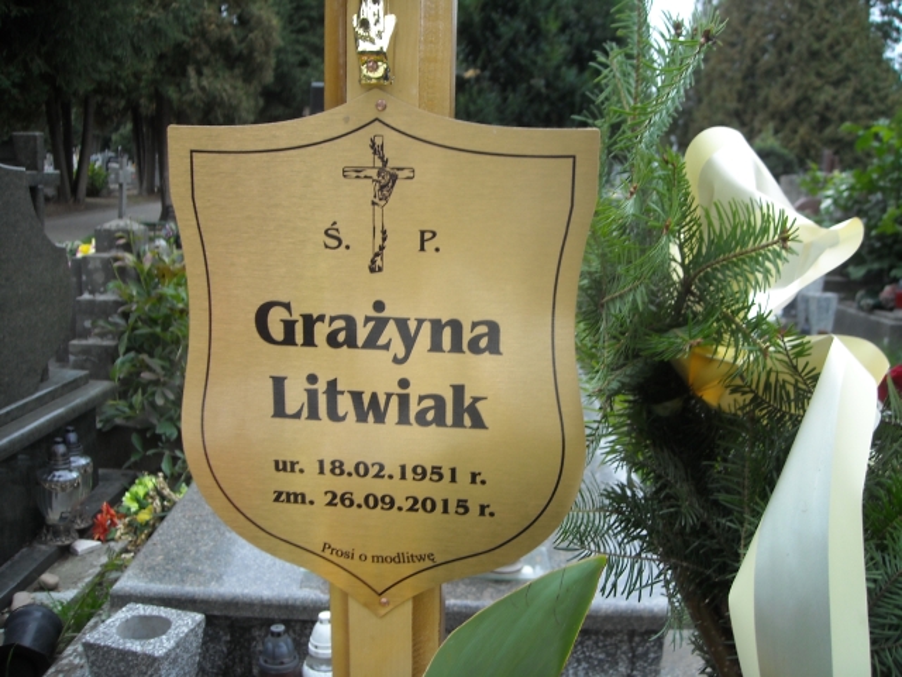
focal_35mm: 35
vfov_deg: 40.7
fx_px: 912
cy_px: 338
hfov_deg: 52.6
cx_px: 451
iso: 64
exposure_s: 1/114
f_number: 2.8
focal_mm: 5.7
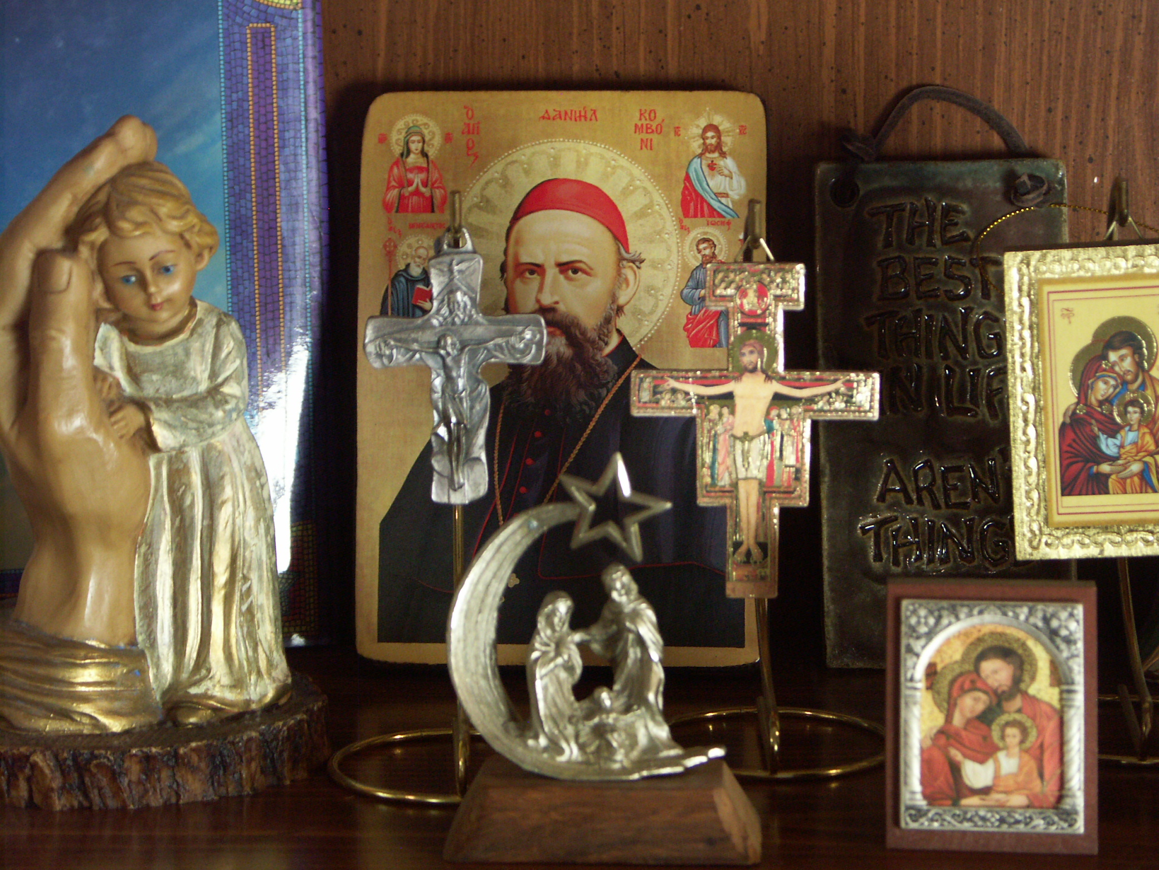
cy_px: 435
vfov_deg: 13.8
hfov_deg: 18.4
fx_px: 3583
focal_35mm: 107
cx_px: 580
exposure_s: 1/15
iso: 200
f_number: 3.5
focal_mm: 27.35
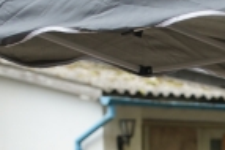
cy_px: 325
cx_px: 365
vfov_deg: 6.7
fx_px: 1224
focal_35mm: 196
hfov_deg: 10.1
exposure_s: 1/200
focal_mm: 40
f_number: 4
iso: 400
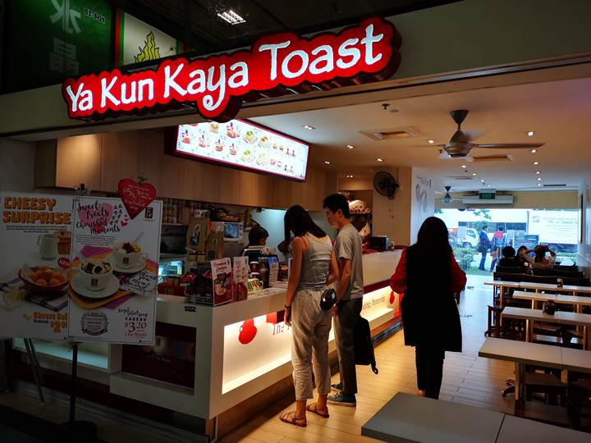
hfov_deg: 65.3
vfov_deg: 51.4
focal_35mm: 27
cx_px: 296
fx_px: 461
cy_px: 222
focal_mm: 3.95
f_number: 1.8
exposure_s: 1/50
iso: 100
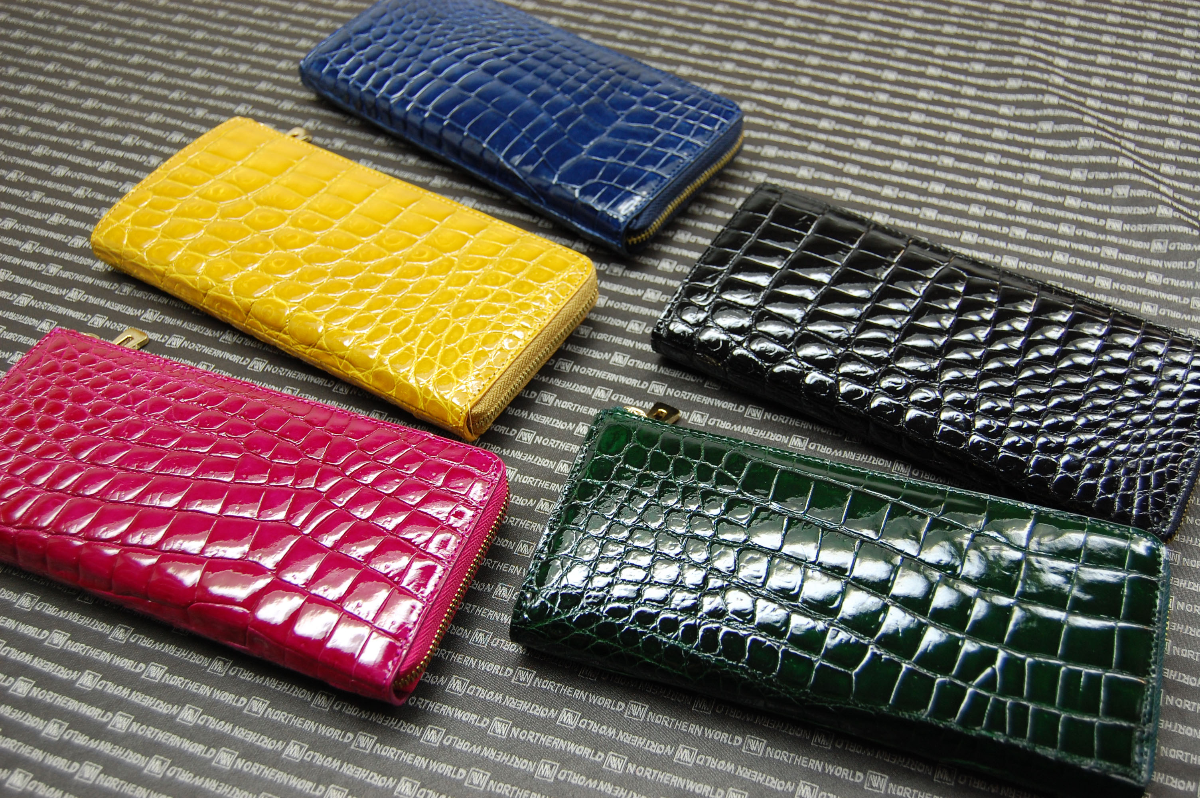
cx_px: 600
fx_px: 1299
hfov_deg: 49.6
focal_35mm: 39
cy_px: 399
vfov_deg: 34.1
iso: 400
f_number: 4.5
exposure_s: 1/80
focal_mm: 26
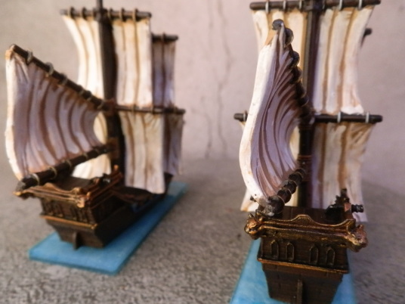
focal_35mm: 28
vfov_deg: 49.7
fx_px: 328
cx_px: 202
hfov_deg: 63.4
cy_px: 152
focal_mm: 5
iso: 400
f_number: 3.1
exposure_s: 1/160
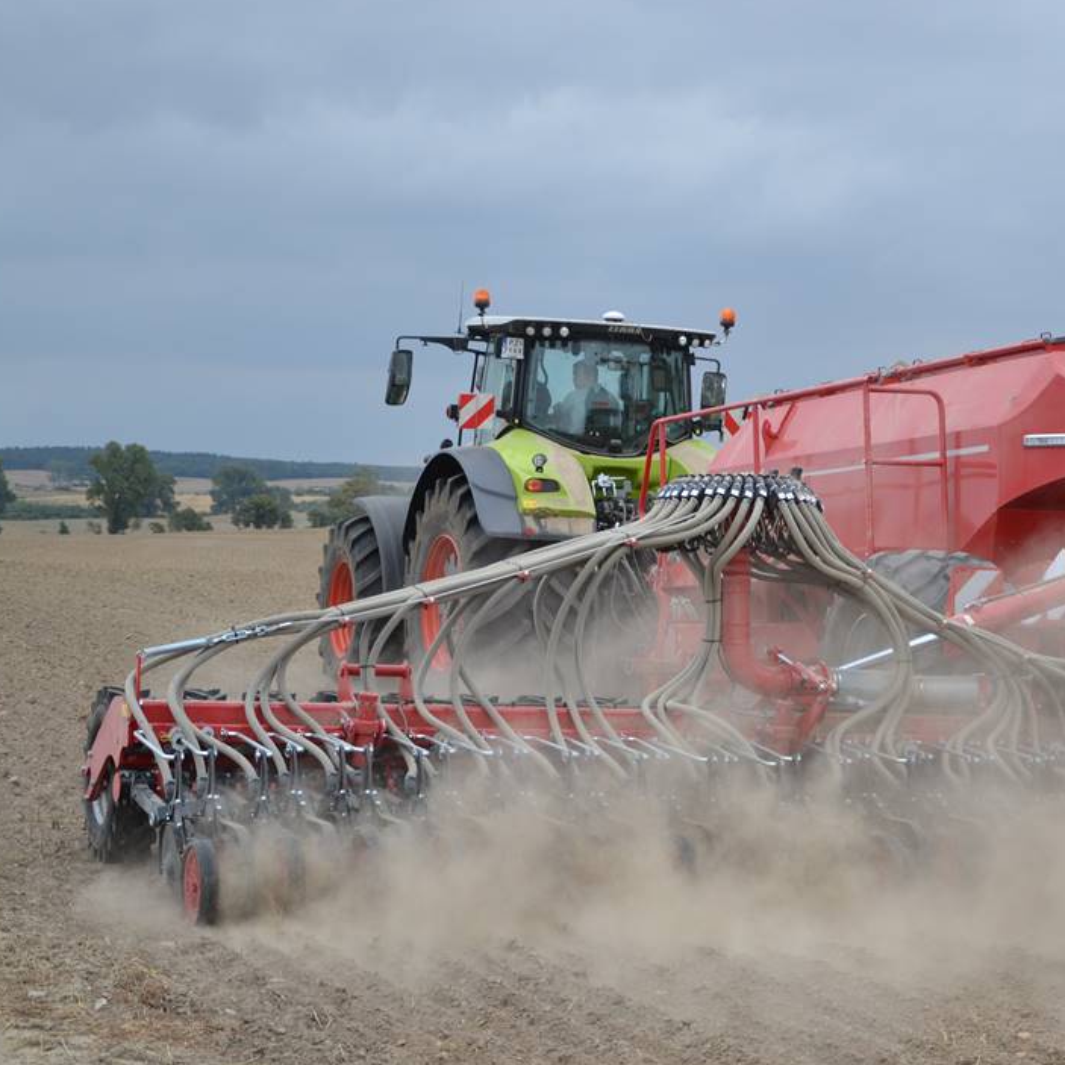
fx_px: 2611
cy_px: 539
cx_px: 754
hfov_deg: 22.9
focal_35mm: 75
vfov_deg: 23.1
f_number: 4.5
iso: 400
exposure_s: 1/640
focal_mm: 38
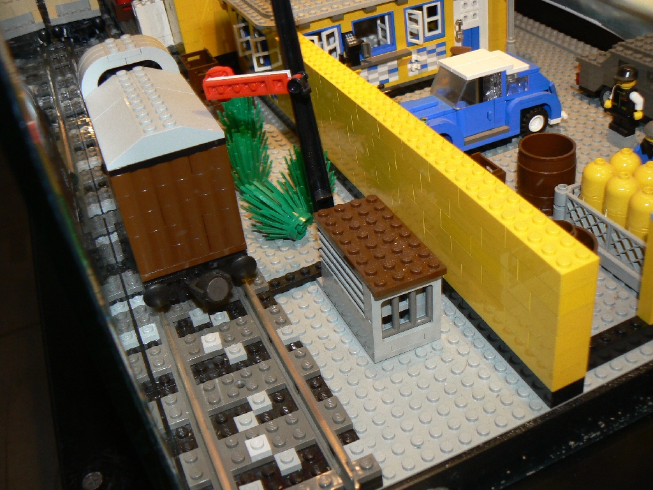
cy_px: 245
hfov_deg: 51.4
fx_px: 679
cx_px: 326
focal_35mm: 36
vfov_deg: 39.7
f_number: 2.8
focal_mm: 6
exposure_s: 1/30
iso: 100
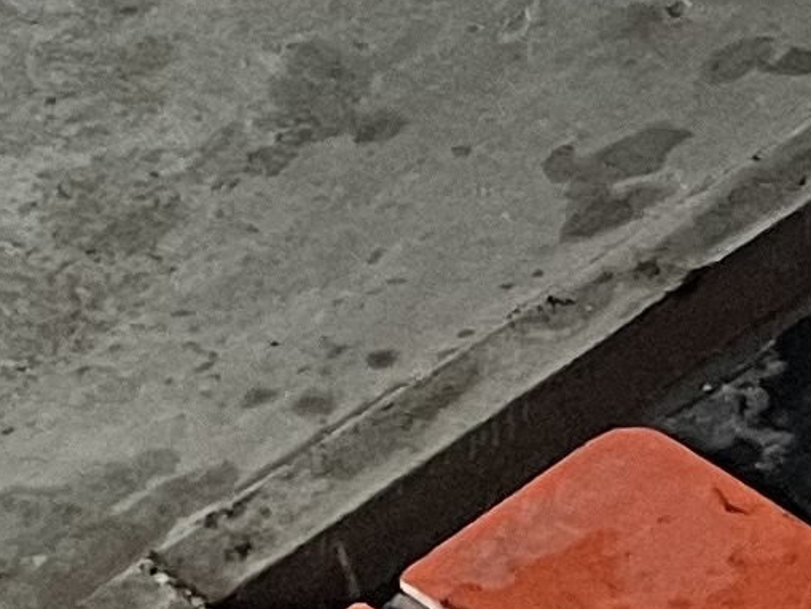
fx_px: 4827
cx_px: 1471
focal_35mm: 206
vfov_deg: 6.2
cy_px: -1653
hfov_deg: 9.2
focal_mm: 5.1
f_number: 1.6
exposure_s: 1/60
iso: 160
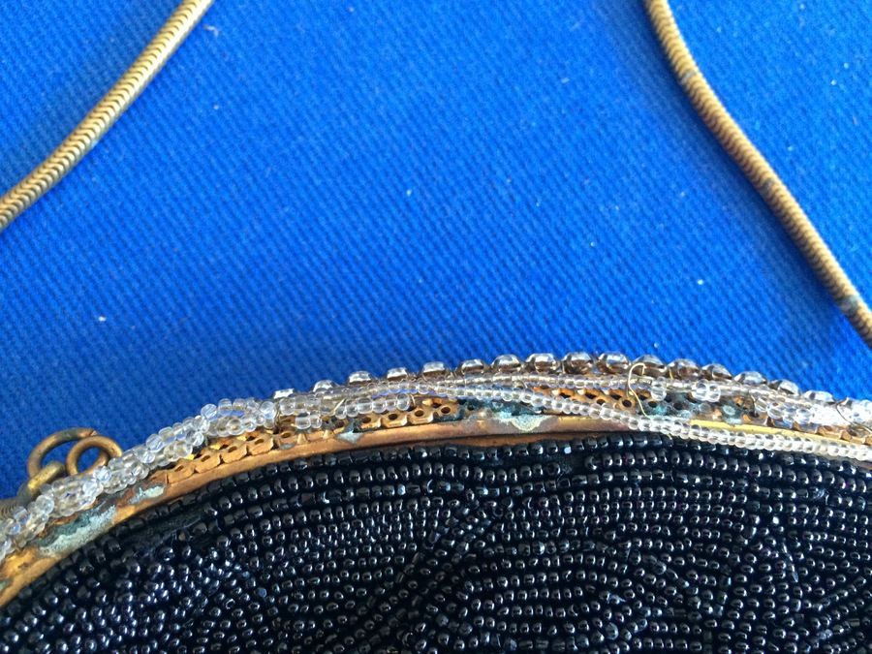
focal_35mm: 29
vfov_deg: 48.2
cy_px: 327
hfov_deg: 61.7
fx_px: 731
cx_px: 436
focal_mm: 4.15
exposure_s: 1/17
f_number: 2.2
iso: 250
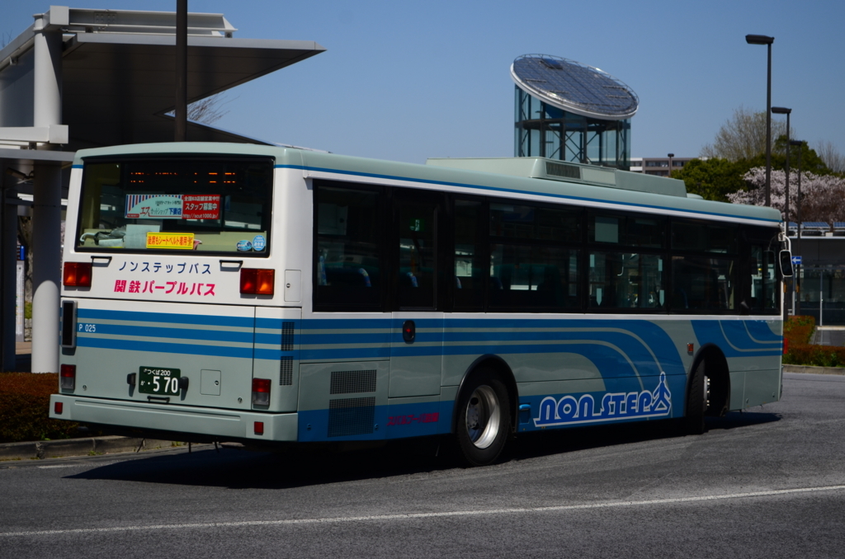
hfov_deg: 24.7
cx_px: 422
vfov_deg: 16.5
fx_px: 1932
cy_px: 280
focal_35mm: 82
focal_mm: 55
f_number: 6.3
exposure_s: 1/1600
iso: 200
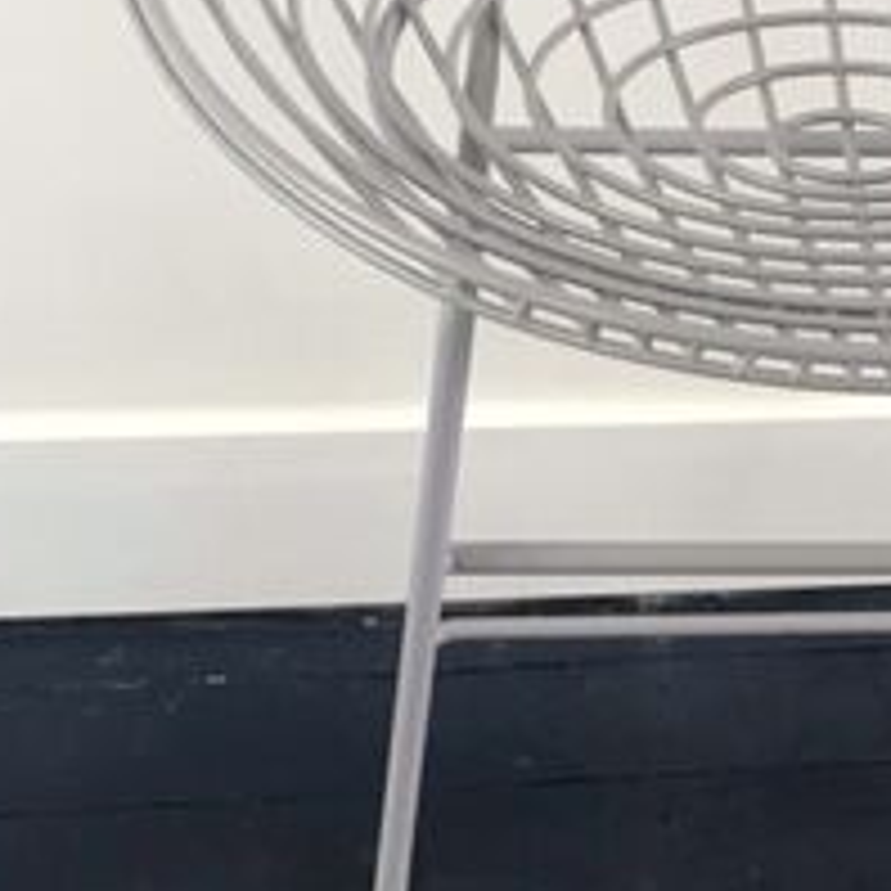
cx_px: 801
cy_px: 504
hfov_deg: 21.2
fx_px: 2330
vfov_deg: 21.6
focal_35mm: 80
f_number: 1.8
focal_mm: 3.99
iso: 50
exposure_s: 1/17
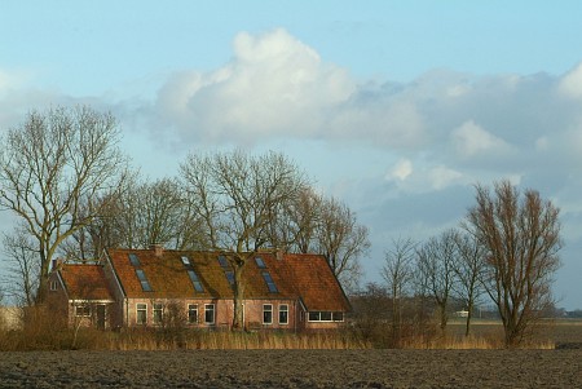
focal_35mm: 128
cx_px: 291
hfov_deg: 16.0
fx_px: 2071
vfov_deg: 10.7
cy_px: 194
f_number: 8
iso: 800
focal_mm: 85
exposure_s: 1/750
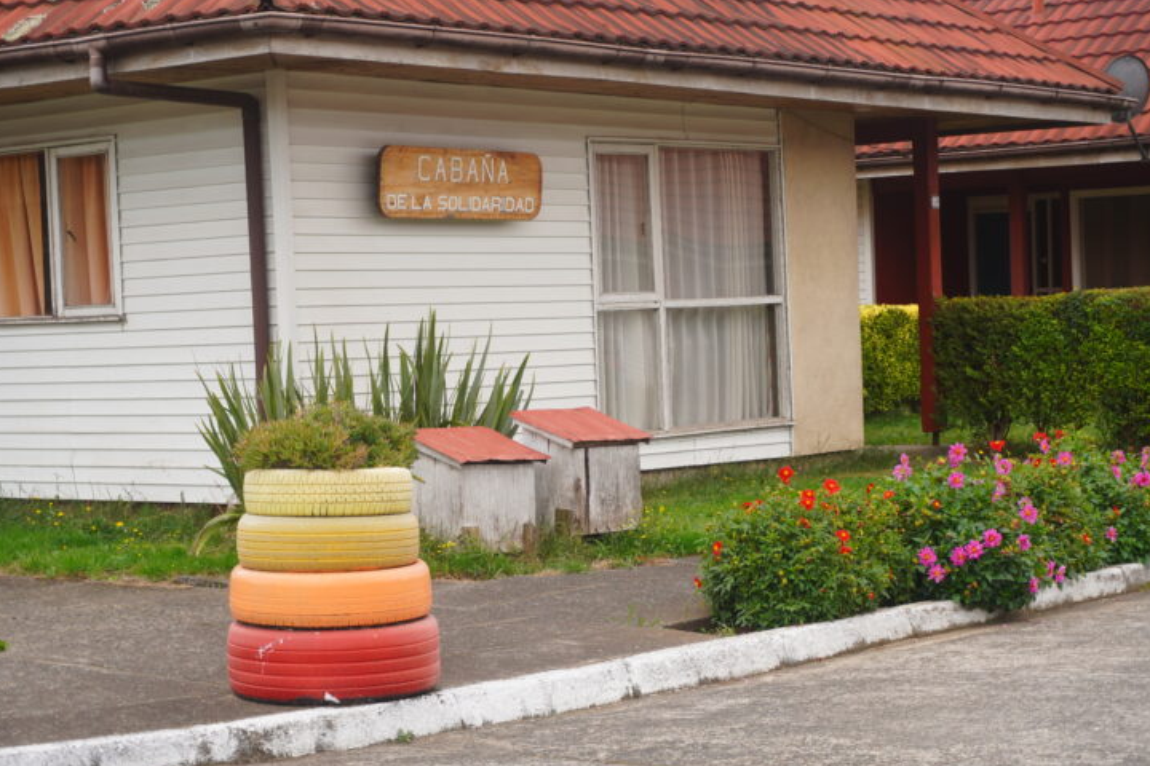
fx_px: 2555
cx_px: 577
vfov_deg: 17.1
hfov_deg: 25.4
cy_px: 388
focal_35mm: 80
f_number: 5.6
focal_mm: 50
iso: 125
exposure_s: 1/200
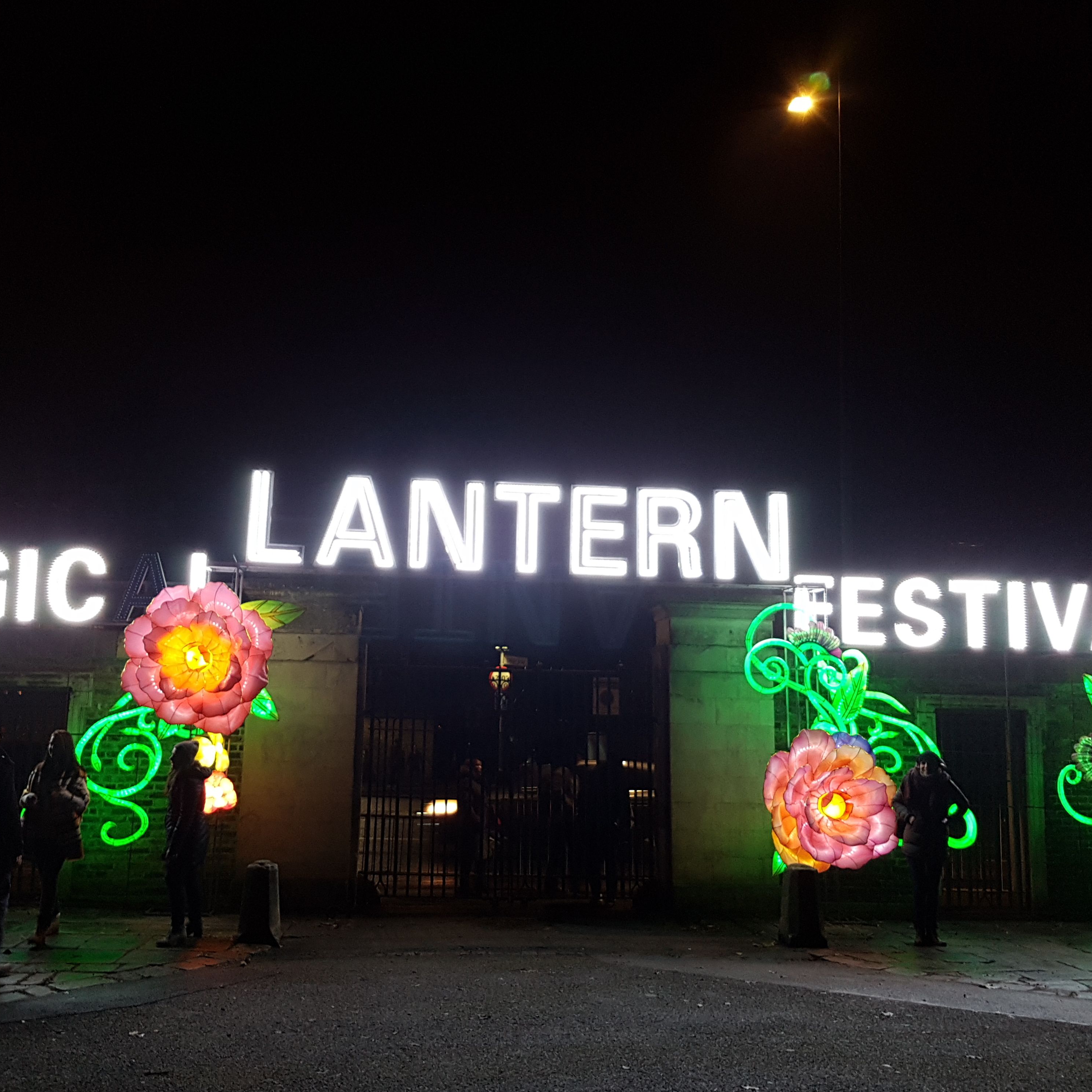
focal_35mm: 31
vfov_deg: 52.5
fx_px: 1106
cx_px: 492
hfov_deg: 52.4
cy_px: 549
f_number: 1.7
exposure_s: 1/25
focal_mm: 4.2
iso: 160
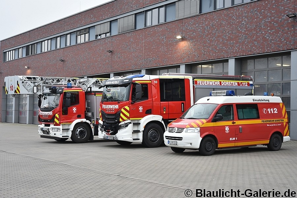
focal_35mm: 55
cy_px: 99
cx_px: 148
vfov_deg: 24.6
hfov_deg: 36.2
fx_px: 454
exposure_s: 1/100
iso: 400
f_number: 5
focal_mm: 55
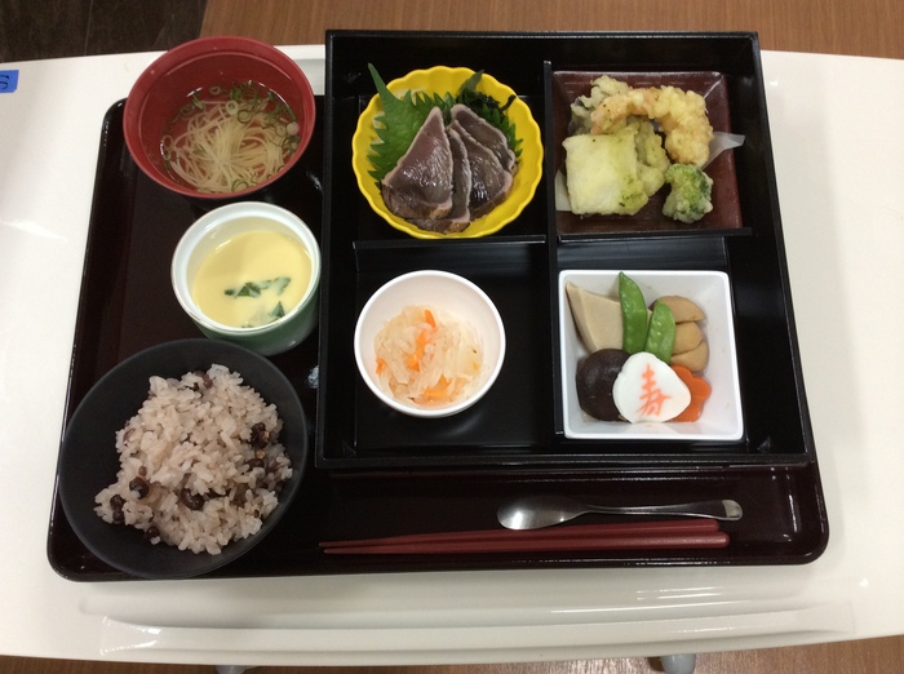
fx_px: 860
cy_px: 337
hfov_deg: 55.4
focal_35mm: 33
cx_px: 452
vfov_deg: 42.8
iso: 80
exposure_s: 1/24
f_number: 2.4
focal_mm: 3.3
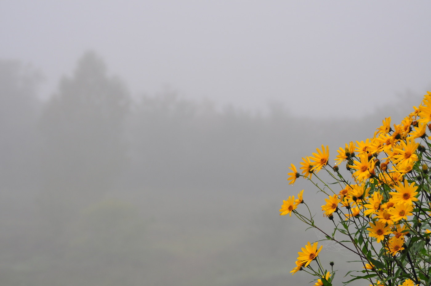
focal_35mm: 147
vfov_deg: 9.3
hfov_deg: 14.0
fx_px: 1758
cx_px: 216
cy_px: 143
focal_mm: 98
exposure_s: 1/400
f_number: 5.6
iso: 200
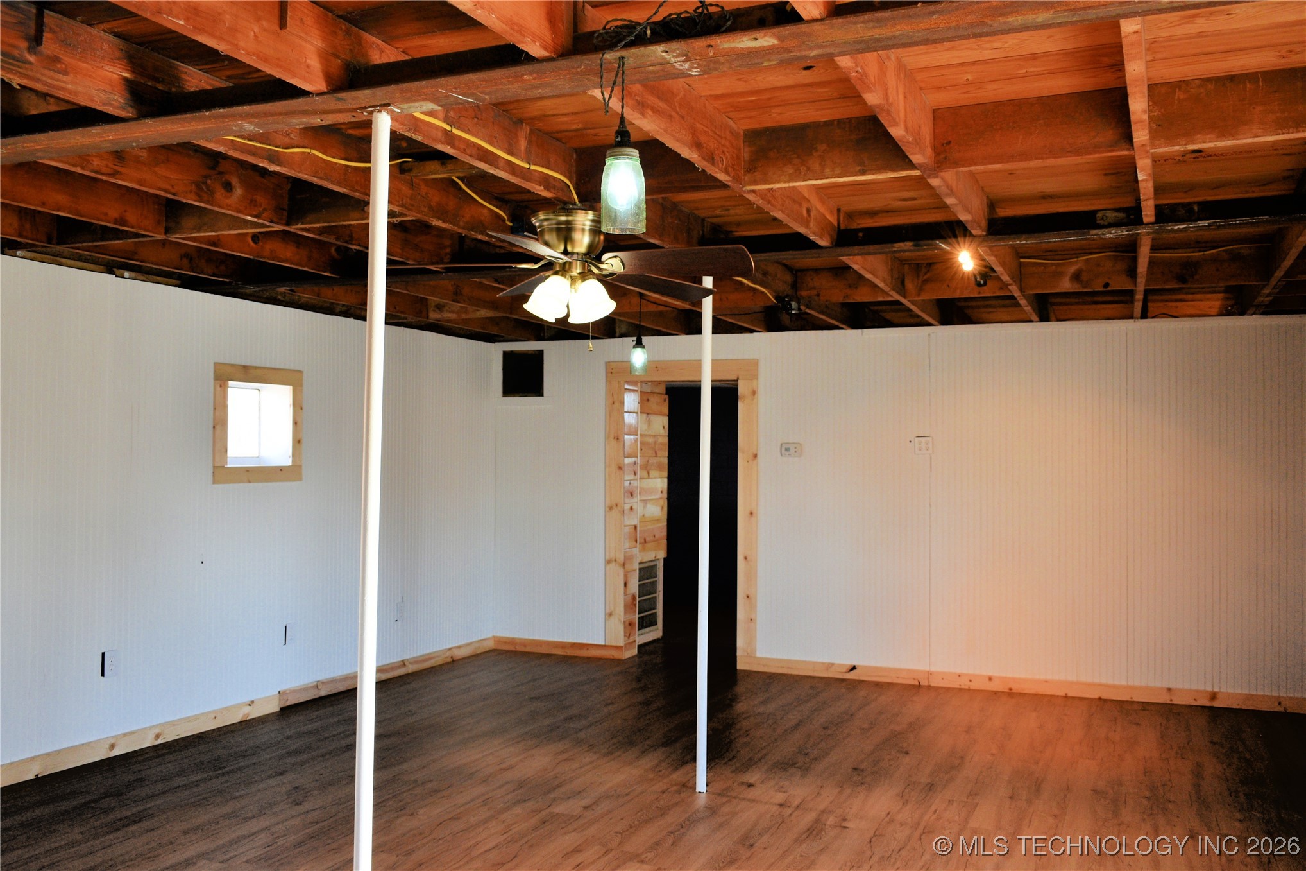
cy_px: 436
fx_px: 1197
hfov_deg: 57.2
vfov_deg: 40.0
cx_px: 653
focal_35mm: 33
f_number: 4.5
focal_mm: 22
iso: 400
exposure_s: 1/100
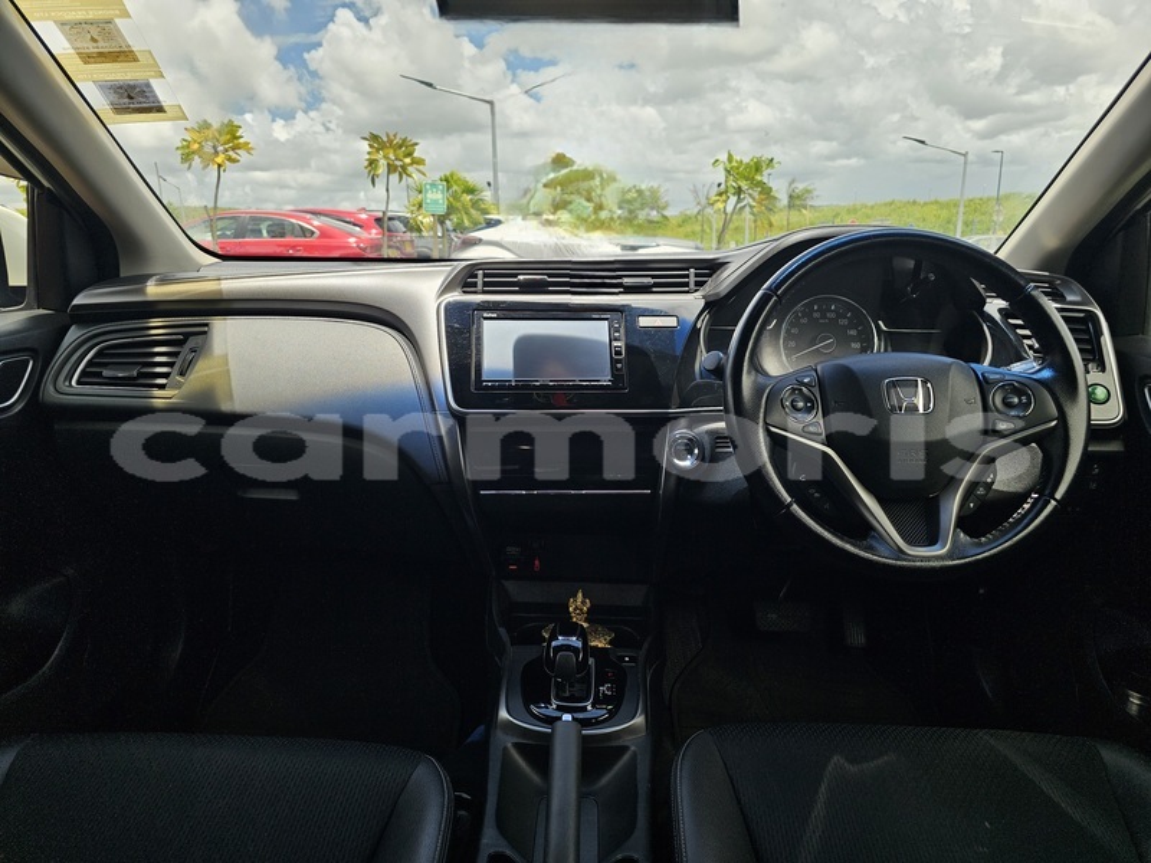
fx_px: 765
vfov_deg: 58.9
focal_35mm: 23
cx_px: 576
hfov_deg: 73.9
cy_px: 432
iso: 10
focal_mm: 6.3
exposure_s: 1/270
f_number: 1.7
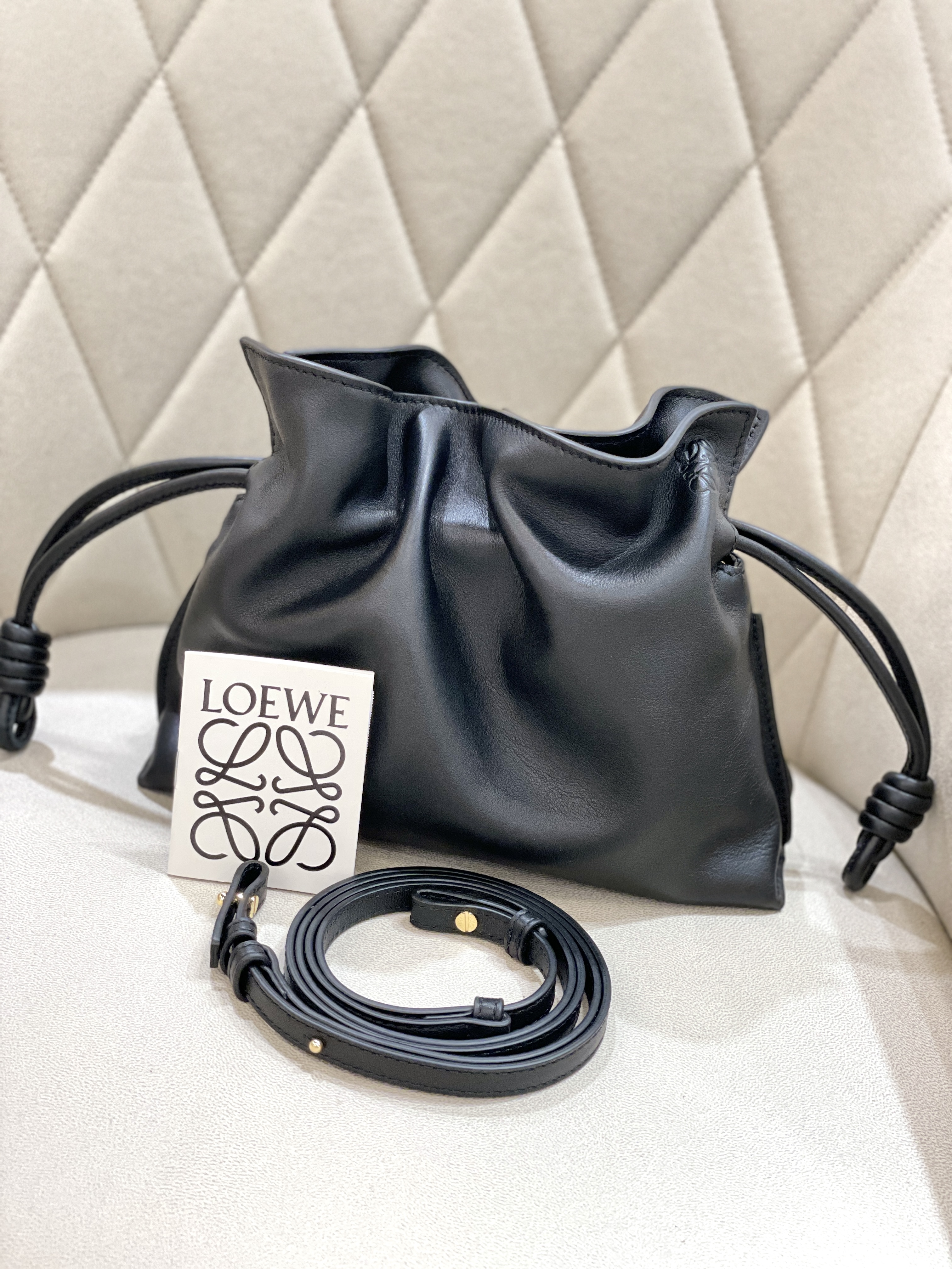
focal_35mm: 52
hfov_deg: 28.0
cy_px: 634
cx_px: 476
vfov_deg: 36.8
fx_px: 1907
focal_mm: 6
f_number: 2
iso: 250
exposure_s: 1/122
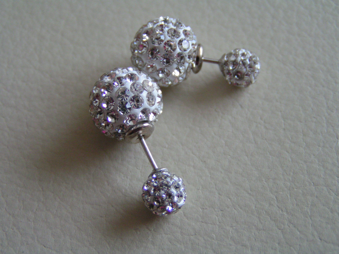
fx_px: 617
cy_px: 127
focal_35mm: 63
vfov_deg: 23.3
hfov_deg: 30.7
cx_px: 170
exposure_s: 1/40
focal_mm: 9.7
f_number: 3.2
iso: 200
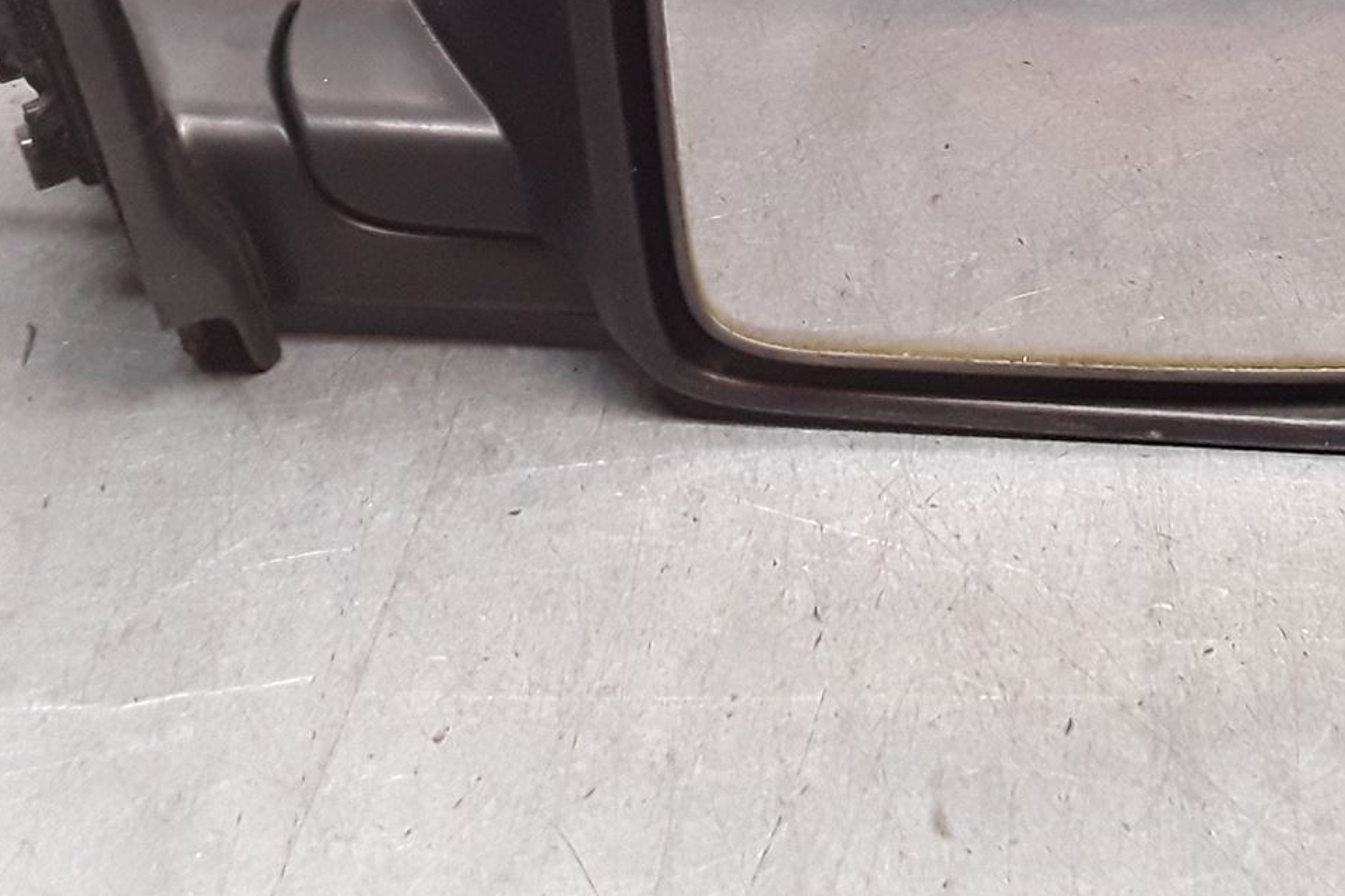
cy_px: -75
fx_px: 2316
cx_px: 854
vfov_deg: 20.9
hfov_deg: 32.2
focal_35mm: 62
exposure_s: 1/100
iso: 100
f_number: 1.9
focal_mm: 2.91
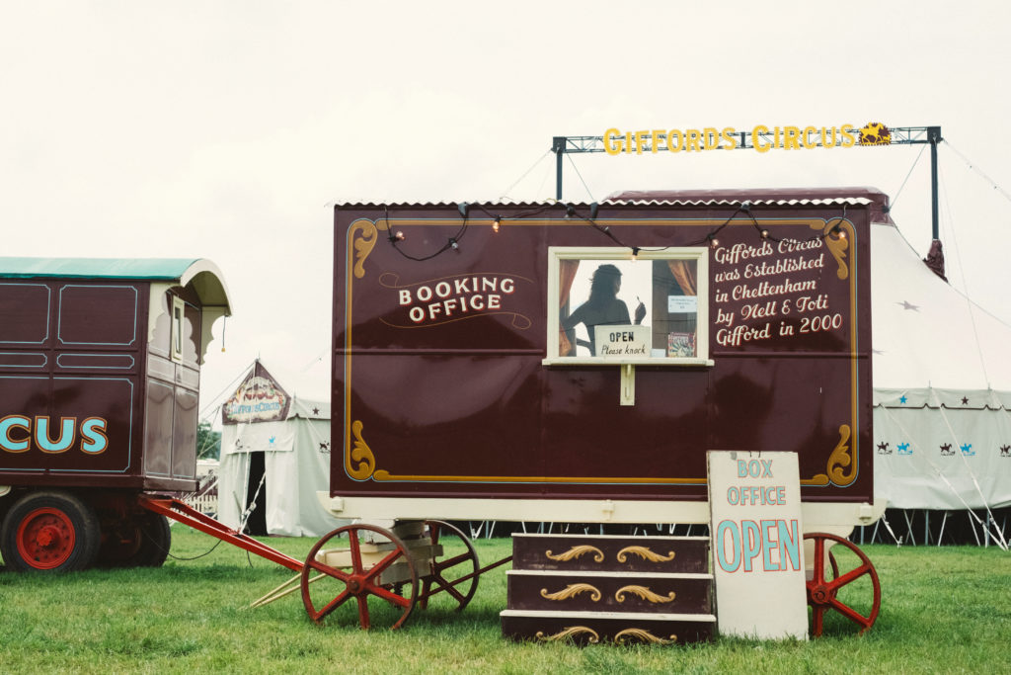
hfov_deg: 37.5
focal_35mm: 53
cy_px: 338
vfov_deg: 25.5
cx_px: 506
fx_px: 1489
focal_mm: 35
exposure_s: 1/2900
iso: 800
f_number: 5.6
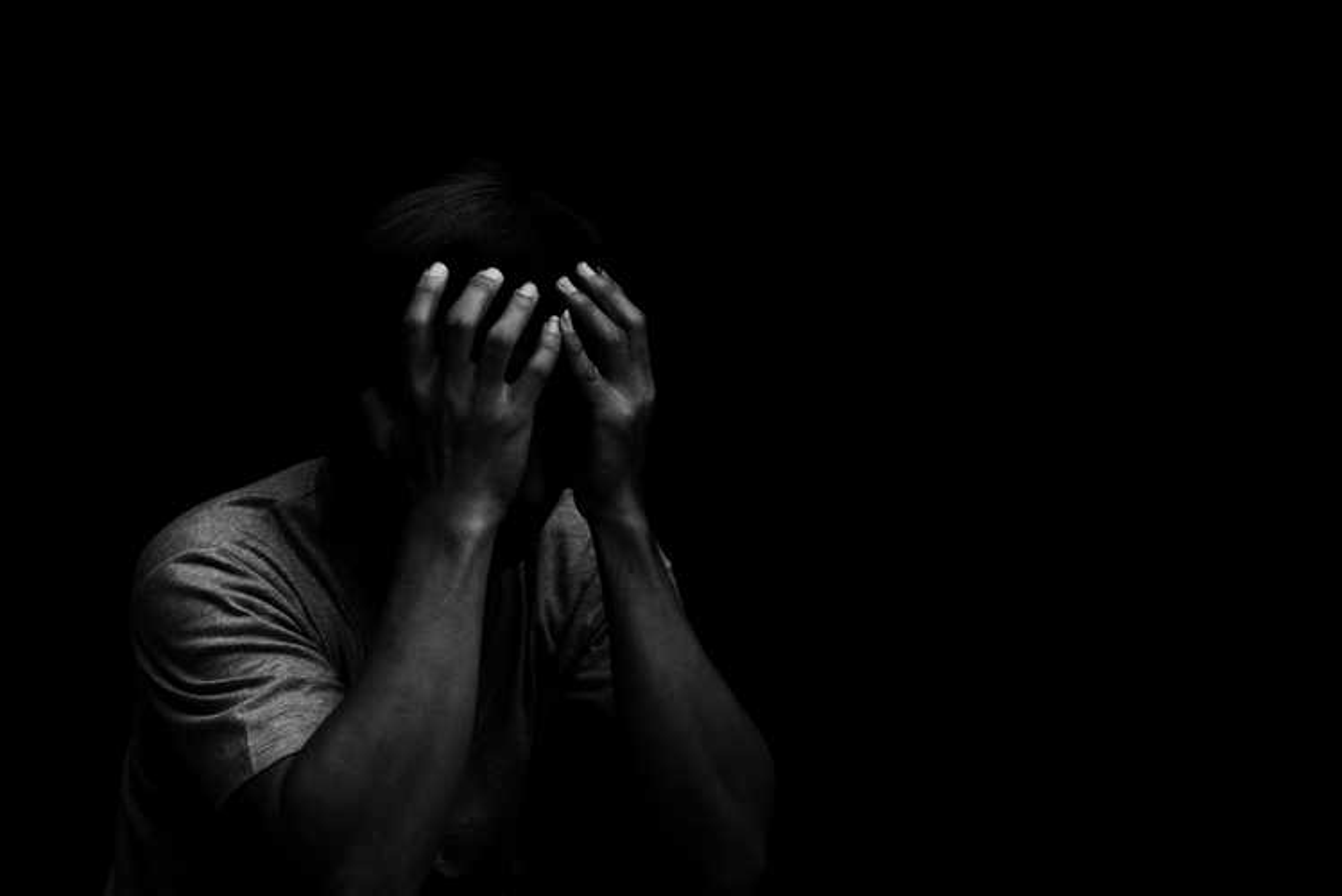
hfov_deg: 33.4
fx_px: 2237
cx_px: 671
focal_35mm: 60
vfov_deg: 22.6
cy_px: 448
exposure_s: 1/160
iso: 160
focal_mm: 60
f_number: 11
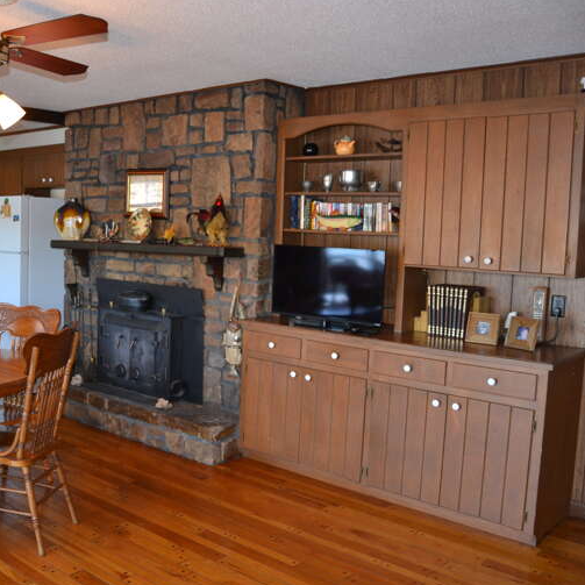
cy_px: 293
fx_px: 669
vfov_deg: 47.2
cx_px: 147
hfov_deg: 45.6
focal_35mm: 35
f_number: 3.5
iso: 400
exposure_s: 1/60
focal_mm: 18
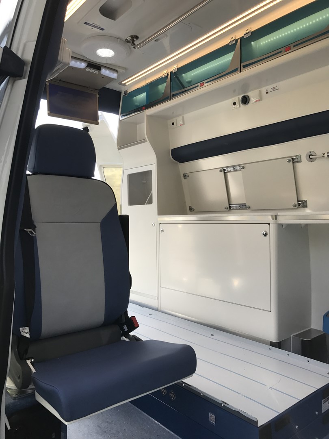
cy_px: 220
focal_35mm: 28
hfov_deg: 49.7
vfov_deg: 63.4
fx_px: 355
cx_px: 164
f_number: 1.8
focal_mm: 3.99
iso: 20
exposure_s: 1/778
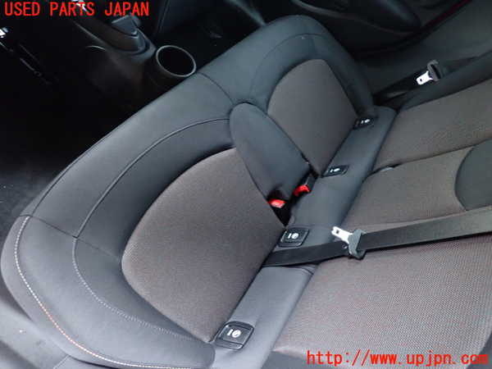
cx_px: 246
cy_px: 184
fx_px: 355
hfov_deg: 69.4
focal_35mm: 25
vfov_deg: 54.9
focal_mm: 4.5
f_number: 2
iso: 1000
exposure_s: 1/8
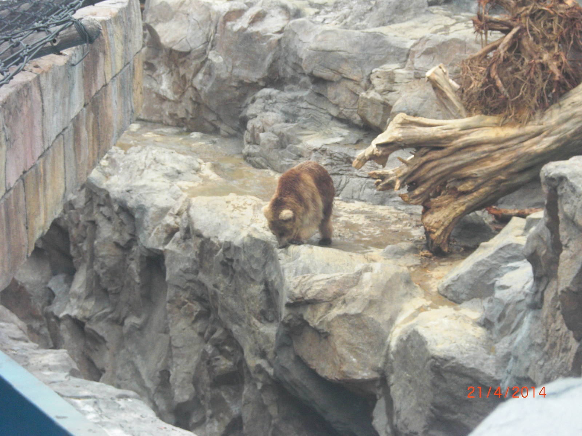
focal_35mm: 112
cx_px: 291
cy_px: 218
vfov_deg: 13.2
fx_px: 1883
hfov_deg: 17.6
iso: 200
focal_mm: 19.6
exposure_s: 1/160
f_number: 5.8
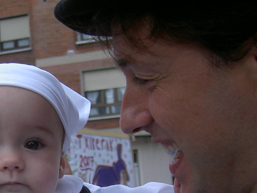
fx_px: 705
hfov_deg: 20.1
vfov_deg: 15.4
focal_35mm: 95
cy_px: 173
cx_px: 11
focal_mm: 9
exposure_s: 1/96.2
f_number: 2.9
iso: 100
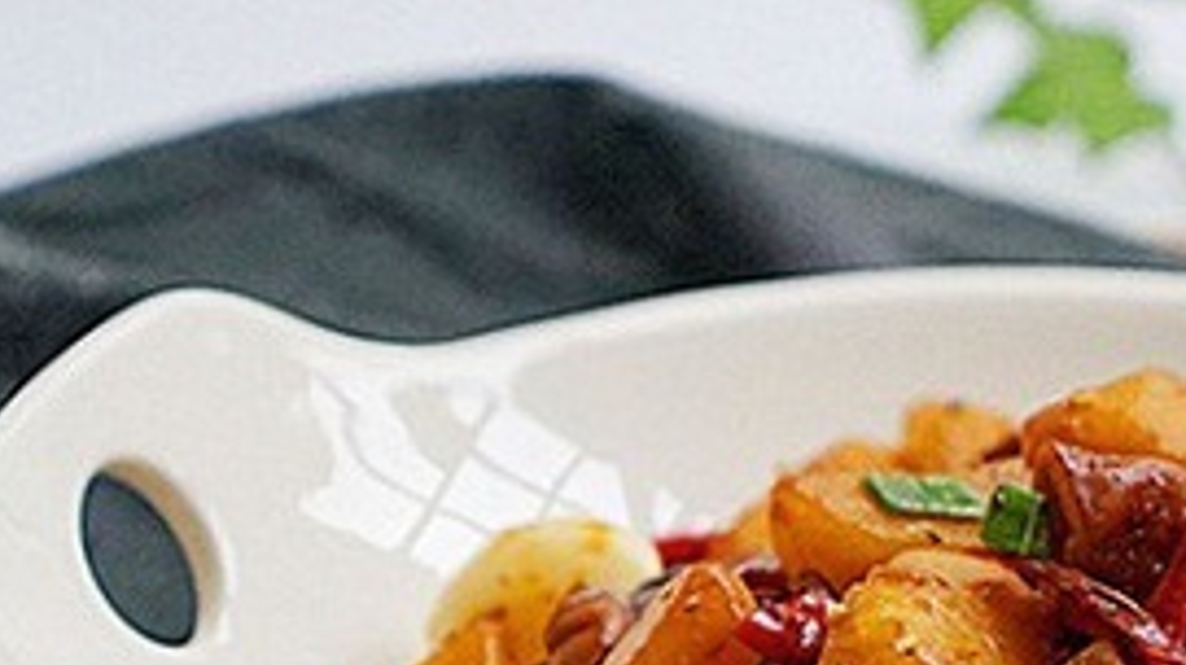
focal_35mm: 202
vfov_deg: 6.0
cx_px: 1133
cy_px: 691
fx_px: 6348
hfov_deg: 10.6
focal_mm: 58
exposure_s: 1/160
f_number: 4
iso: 1600
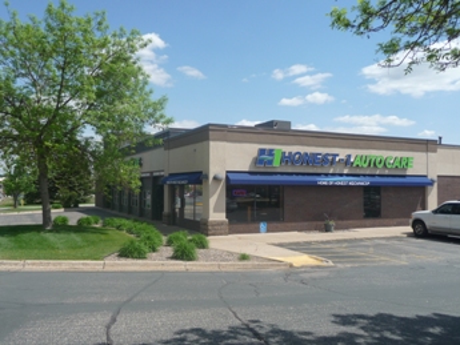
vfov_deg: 41.8
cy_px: 172
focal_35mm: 34
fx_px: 452
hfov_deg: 53.9
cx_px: 230
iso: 100
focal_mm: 5.6
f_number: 3.6
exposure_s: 1/1000
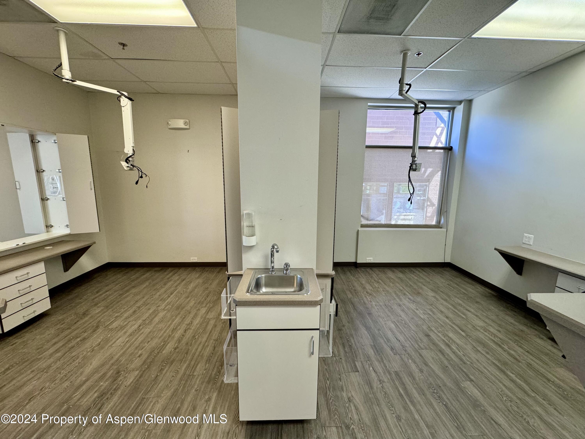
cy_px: 220
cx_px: 292
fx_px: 237
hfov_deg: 102.1
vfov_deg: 85.7
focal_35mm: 14
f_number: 2.2
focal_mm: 2.22
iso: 250
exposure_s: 1/120
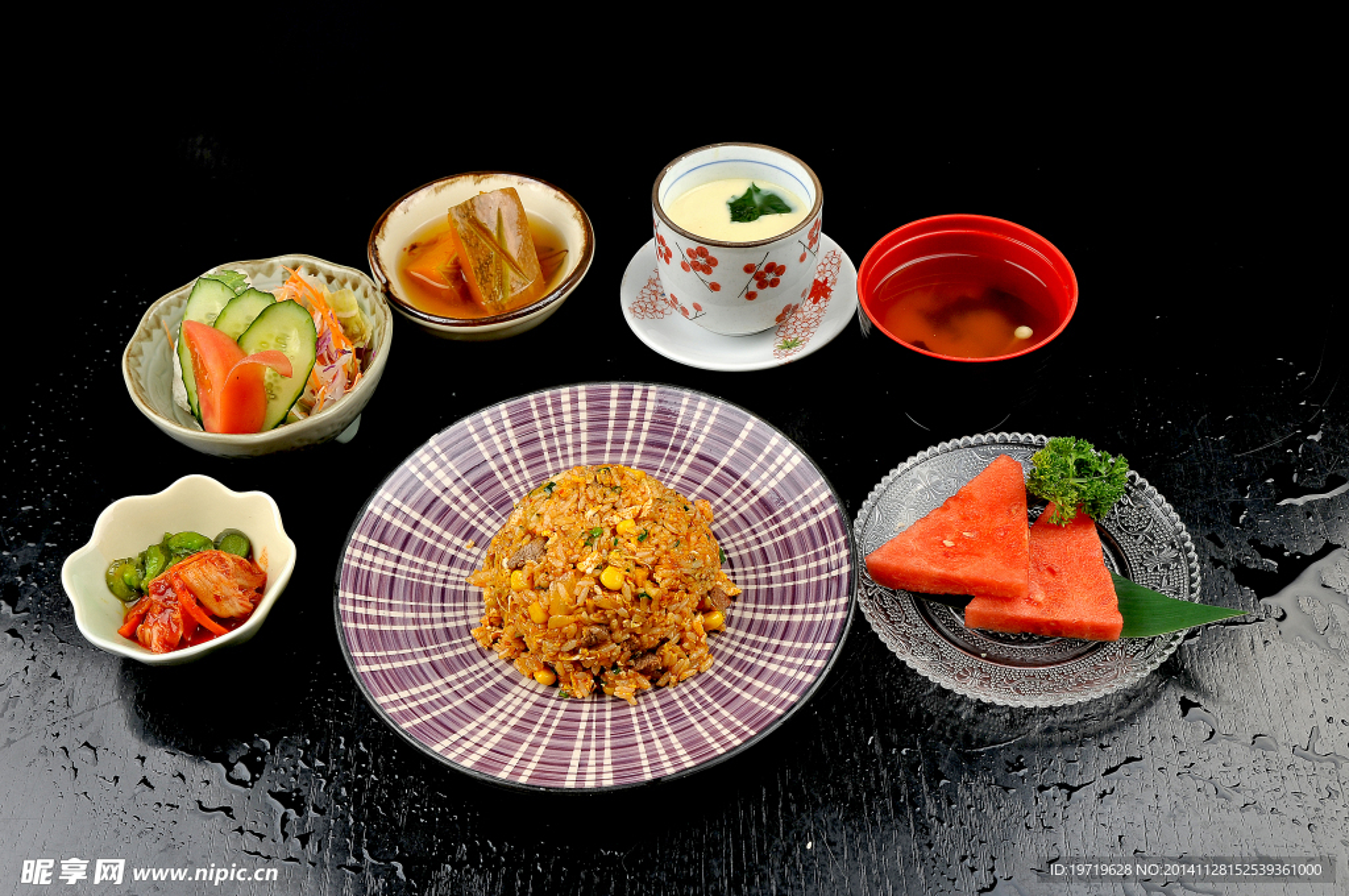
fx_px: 1628
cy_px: 448
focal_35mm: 44
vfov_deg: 30.8
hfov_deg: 45.0
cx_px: 674
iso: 125
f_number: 8
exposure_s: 1/160
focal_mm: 29
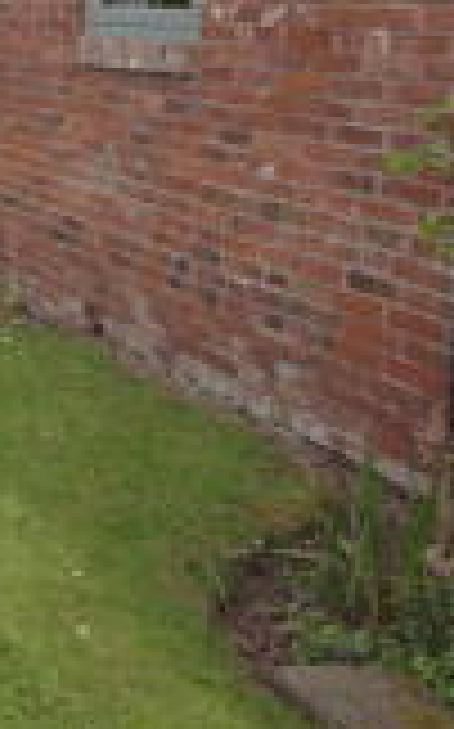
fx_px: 1230
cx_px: -555
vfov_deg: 31.6
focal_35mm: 62
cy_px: 83
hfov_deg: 15.1
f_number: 7.1
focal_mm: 10
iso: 200
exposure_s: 1/200
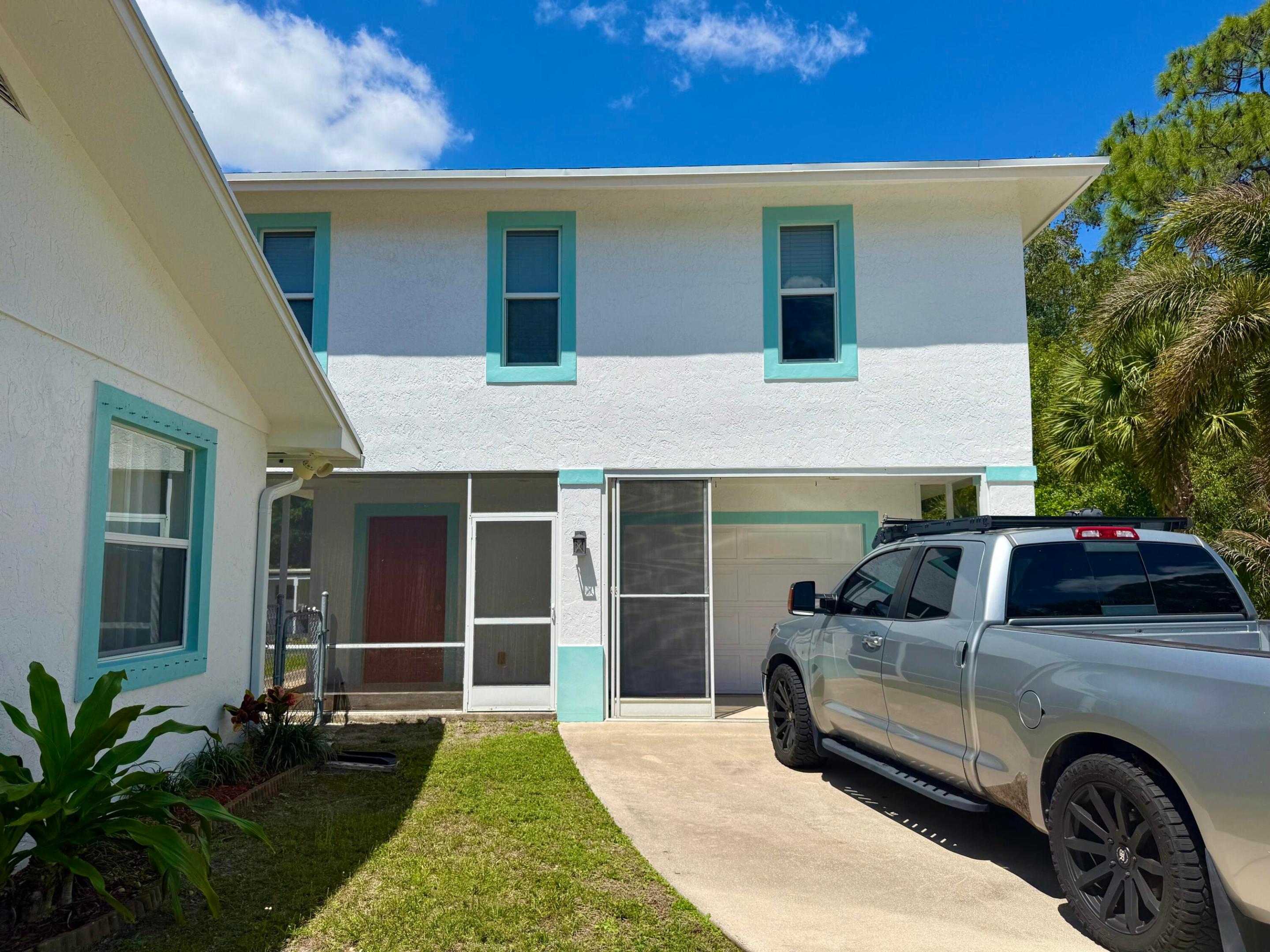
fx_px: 881
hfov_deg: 71.6
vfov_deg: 56.8
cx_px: 635
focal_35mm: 24
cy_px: 476
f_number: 1.78
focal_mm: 6.76
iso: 80
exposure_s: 1/7353
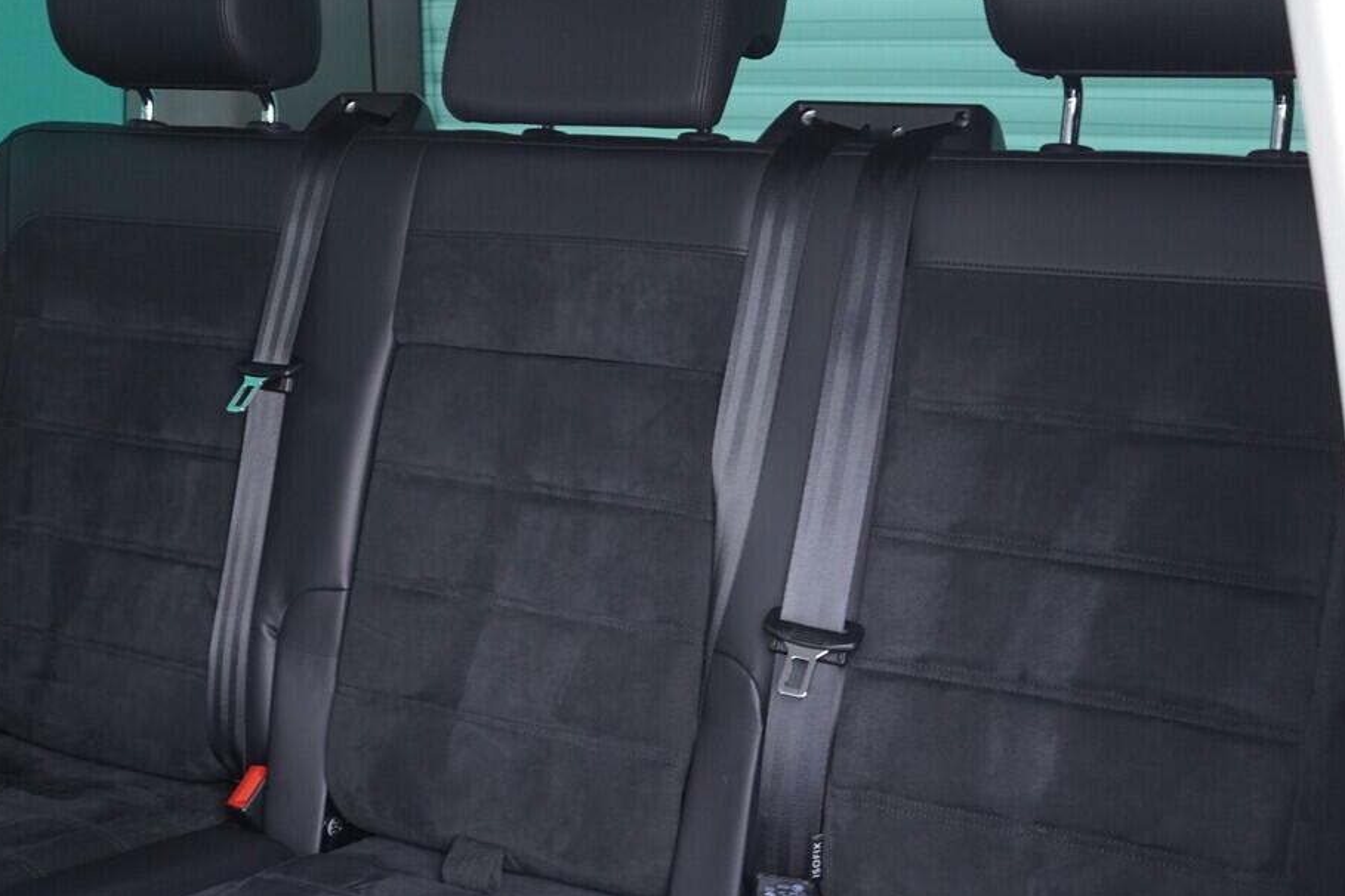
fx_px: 2129
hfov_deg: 35.0
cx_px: 547
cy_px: 441
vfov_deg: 23.8
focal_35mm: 57
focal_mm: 24
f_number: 2.8
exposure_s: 1/40
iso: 800
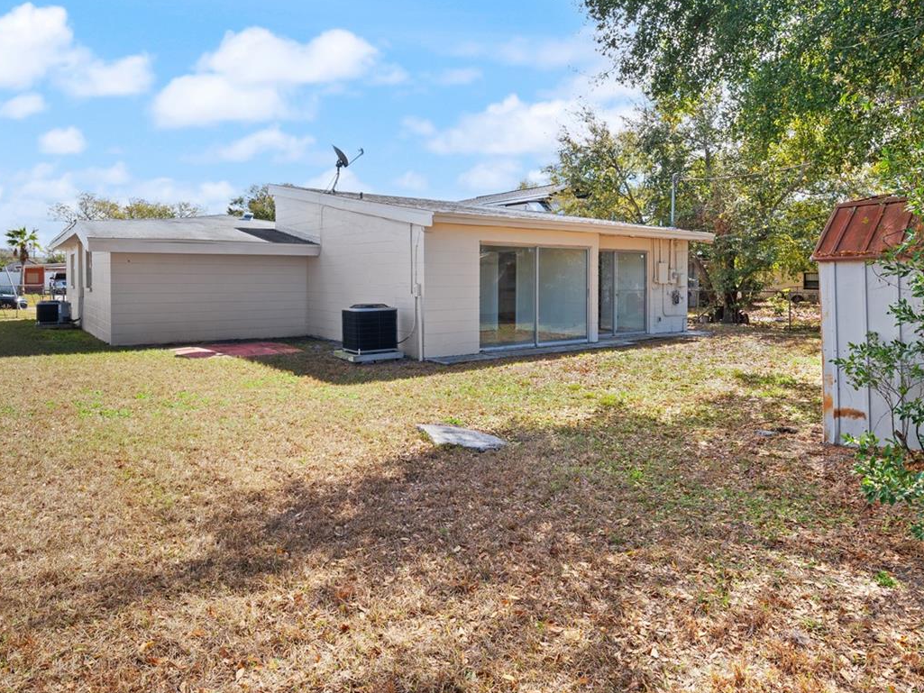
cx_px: 464
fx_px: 561
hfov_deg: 79.0
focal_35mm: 21
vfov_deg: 63.0
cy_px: 287
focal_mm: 14
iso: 320
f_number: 13
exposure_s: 1/100
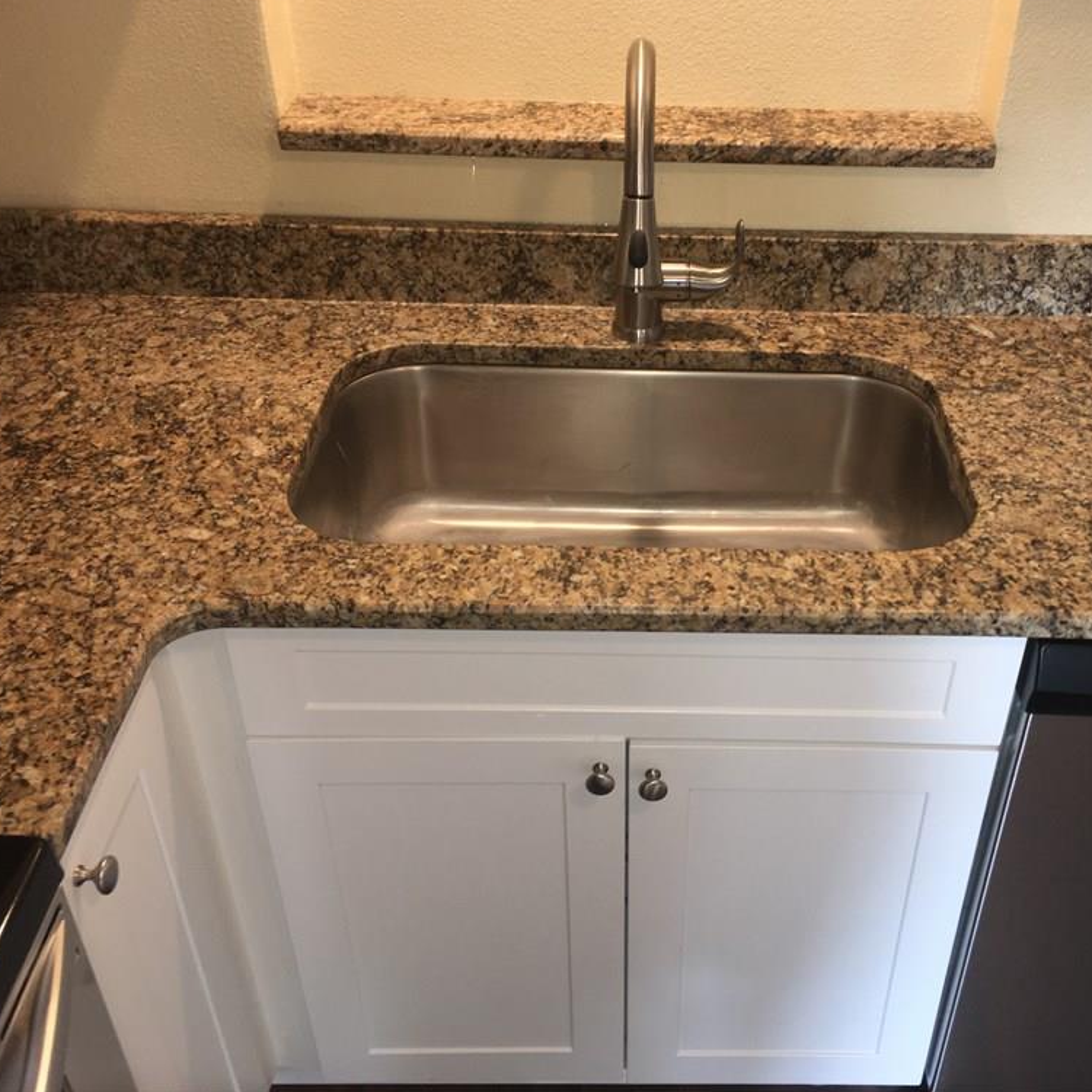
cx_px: 700
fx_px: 1249
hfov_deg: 46.7
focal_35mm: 35
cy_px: 536
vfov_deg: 47.2
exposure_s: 1/30
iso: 32
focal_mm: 4.15
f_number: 2.2
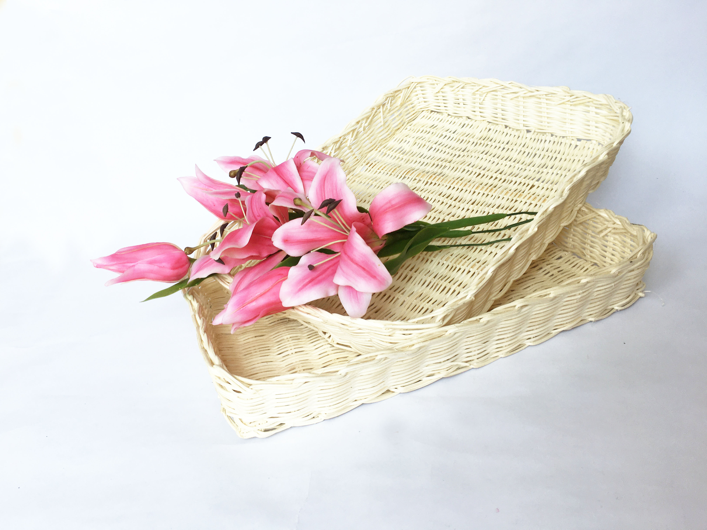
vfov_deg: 48.2
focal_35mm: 29
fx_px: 592
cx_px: 354
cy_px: 265
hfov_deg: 61.7
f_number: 2.2
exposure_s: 1/164
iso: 25
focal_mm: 4.15
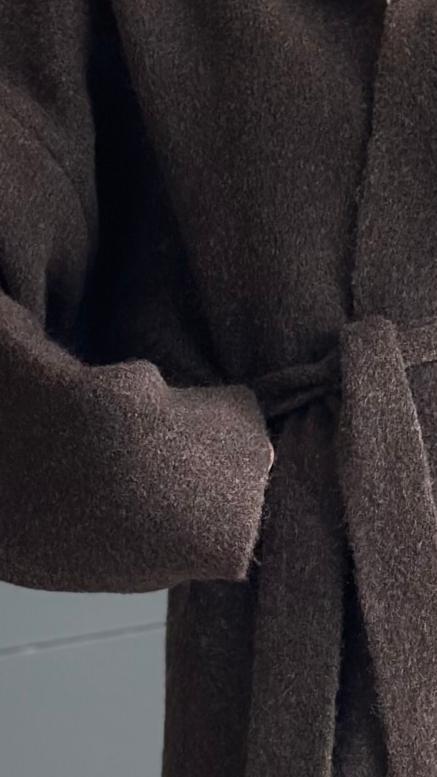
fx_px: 4017
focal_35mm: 195
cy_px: 777
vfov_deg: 10.9
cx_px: 289
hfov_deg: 6.2
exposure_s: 1/172
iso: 80
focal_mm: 6.86
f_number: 1.78
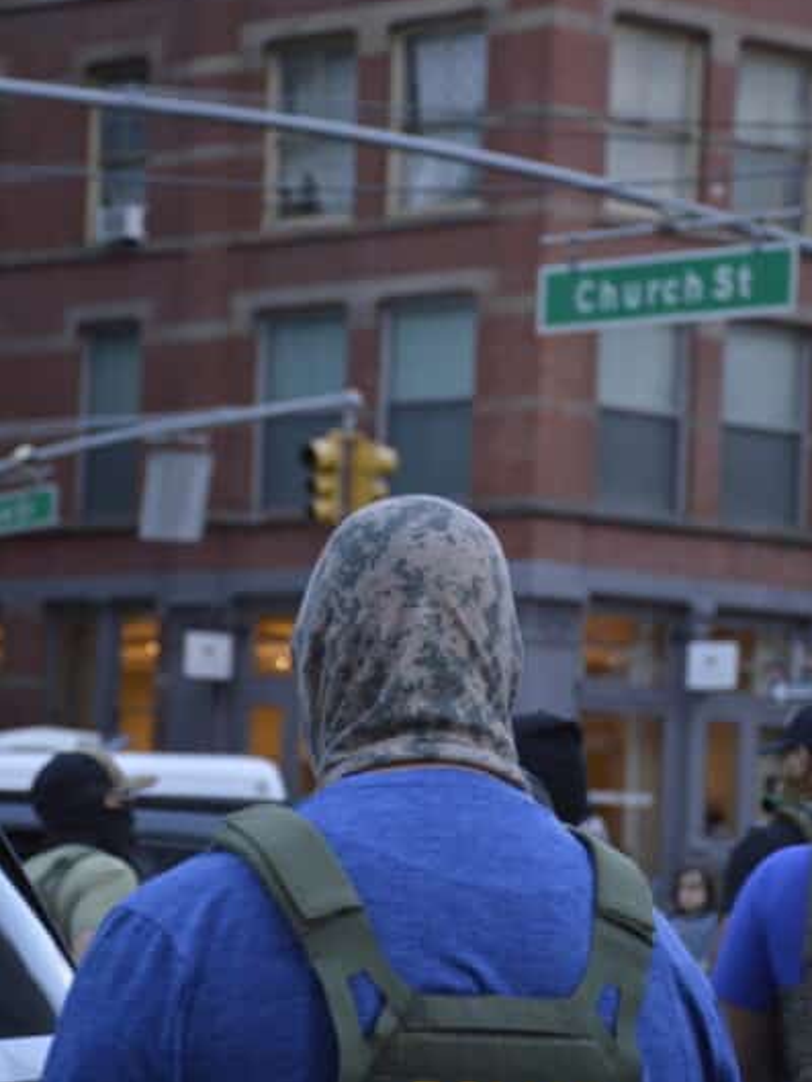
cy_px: 550
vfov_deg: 16.1
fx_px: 3831
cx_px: 406
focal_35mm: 123
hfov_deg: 12.1
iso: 200
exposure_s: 1/100
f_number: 5.6
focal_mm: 75
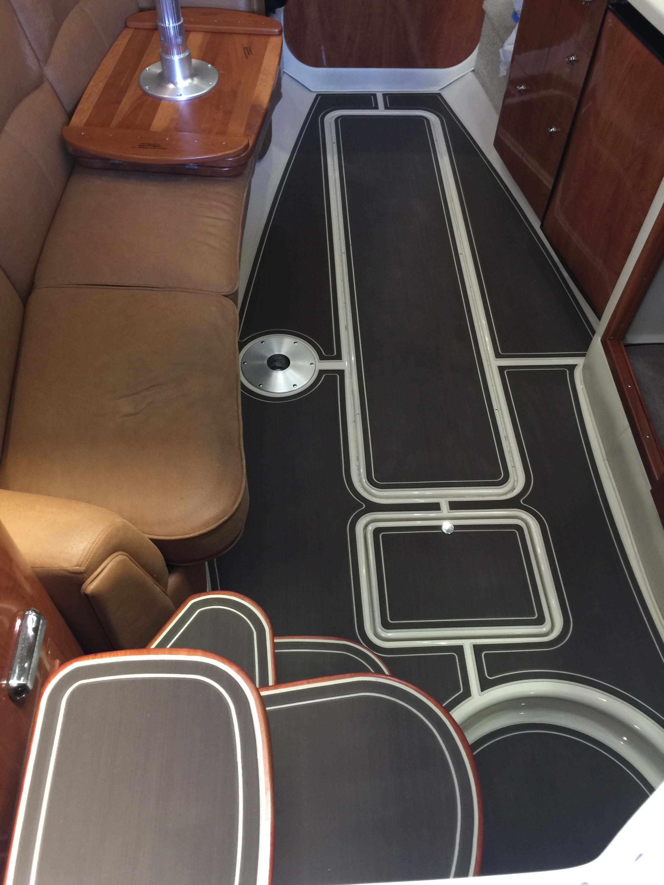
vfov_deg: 61.7
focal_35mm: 29
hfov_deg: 48.2
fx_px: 742
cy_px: 442
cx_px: 332
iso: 64
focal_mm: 4.15
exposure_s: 1/4
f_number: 2.2
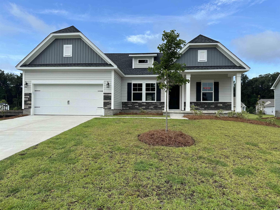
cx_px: 140
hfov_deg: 71.6
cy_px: 105
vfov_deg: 56.8
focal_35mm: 24
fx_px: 194
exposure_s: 1/1916
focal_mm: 6.86
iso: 80
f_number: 1.78
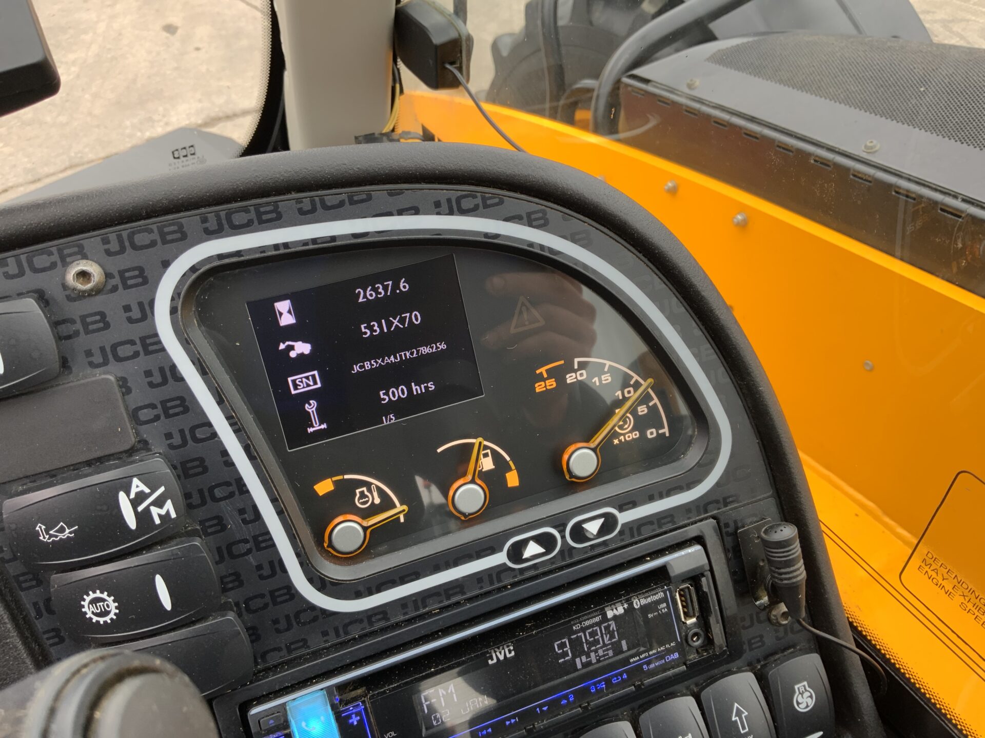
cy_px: 369
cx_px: 492
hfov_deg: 61.7
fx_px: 825
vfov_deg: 48.2
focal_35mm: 29
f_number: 1.8
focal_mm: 3
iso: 40
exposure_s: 1/109
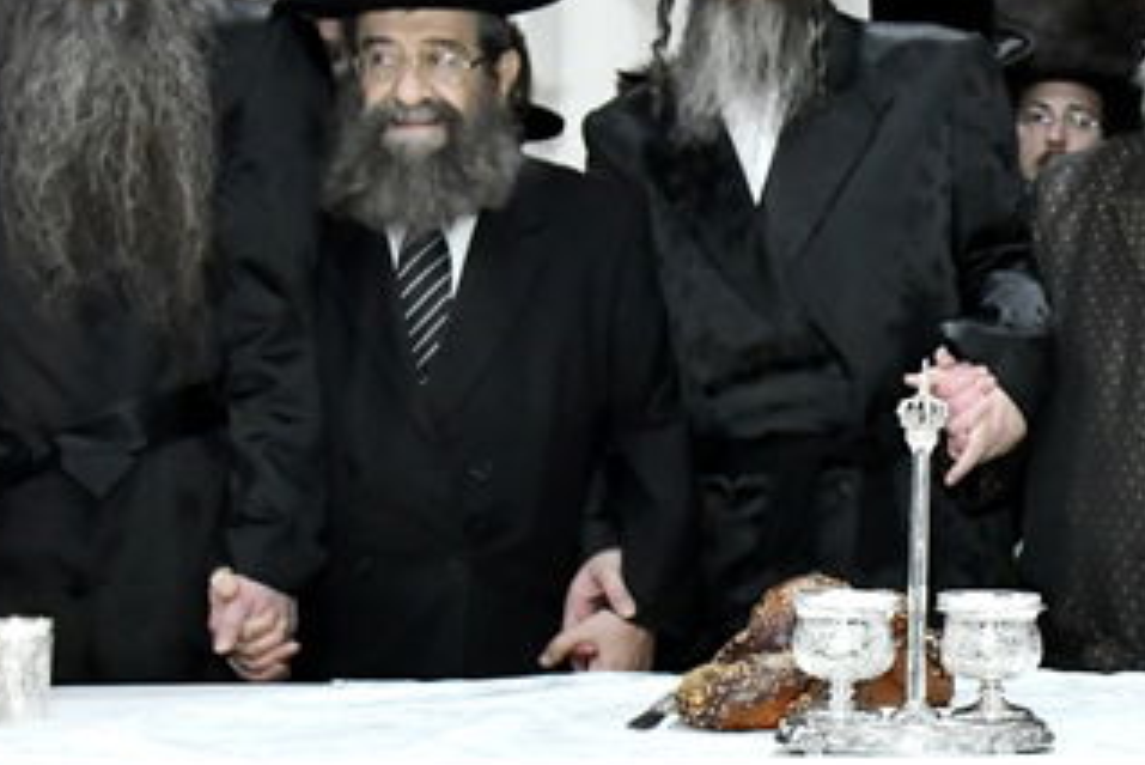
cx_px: 1267
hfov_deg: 24.5
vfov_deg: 17.7
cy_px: 462
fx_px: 2450
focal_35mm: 77
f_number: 5.6
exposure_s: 1/250
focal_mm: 24
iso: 4000
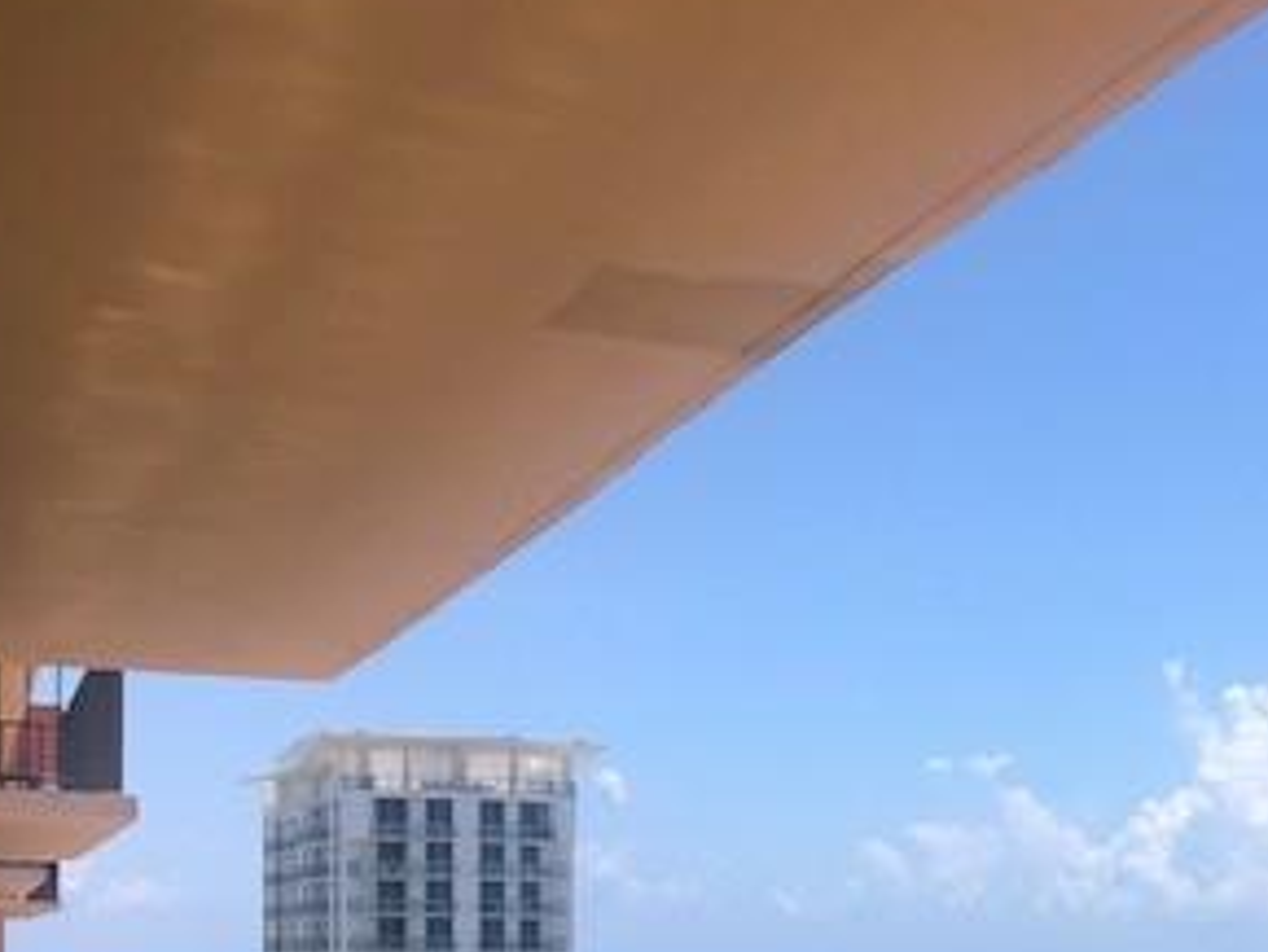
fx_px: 2272
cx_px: 1268
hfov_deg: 29.2
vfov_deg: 22.6
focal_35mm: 62
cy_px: 991
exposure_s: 1/1946
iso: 20
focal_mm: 3.99
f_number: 1.8
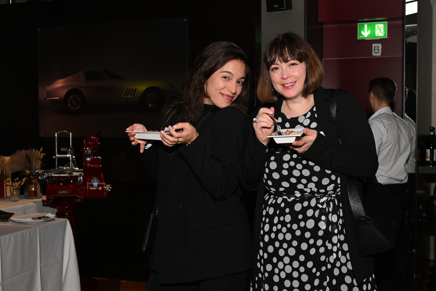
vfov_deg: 34.2
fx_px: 472
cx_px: 244
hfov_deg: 49.4
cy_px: 144
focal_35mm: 39
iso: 640
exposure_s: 1/60
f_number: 6.3
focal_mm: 34
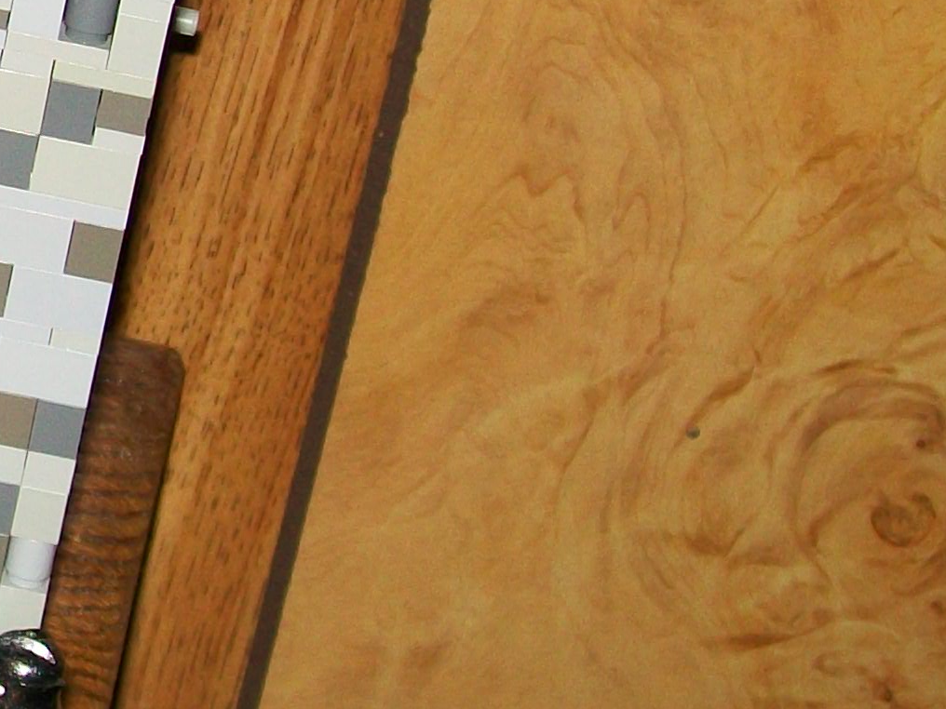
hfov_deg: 14.7
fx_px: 3361
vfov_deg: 11.9
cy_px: 46
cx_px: -559
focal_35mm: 123
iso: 64
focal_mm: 6
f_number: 2.7
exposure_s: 1/60
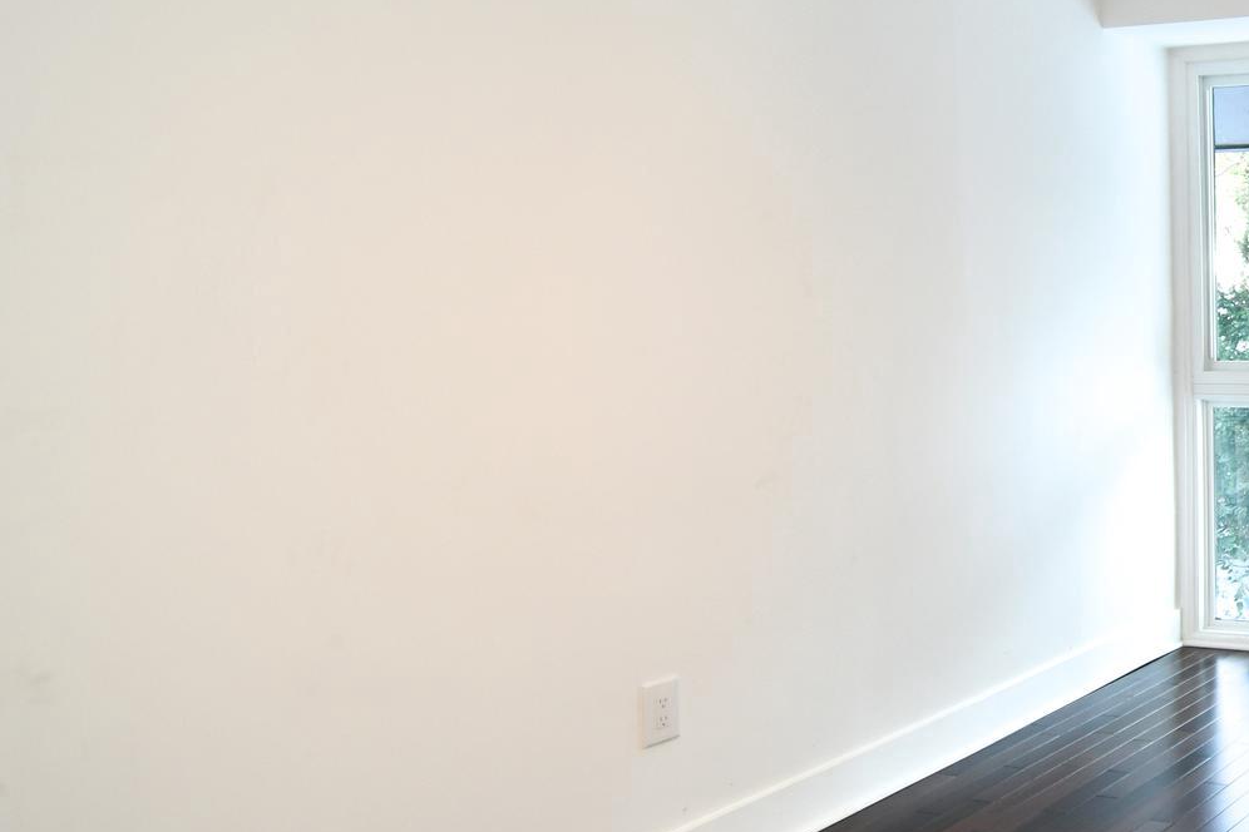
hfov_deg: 44.1
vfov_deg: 35.9
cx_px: 1254
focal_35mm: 37
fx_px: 1284
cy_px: 369
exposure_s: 1/60
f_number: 4
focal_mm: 12
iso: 250
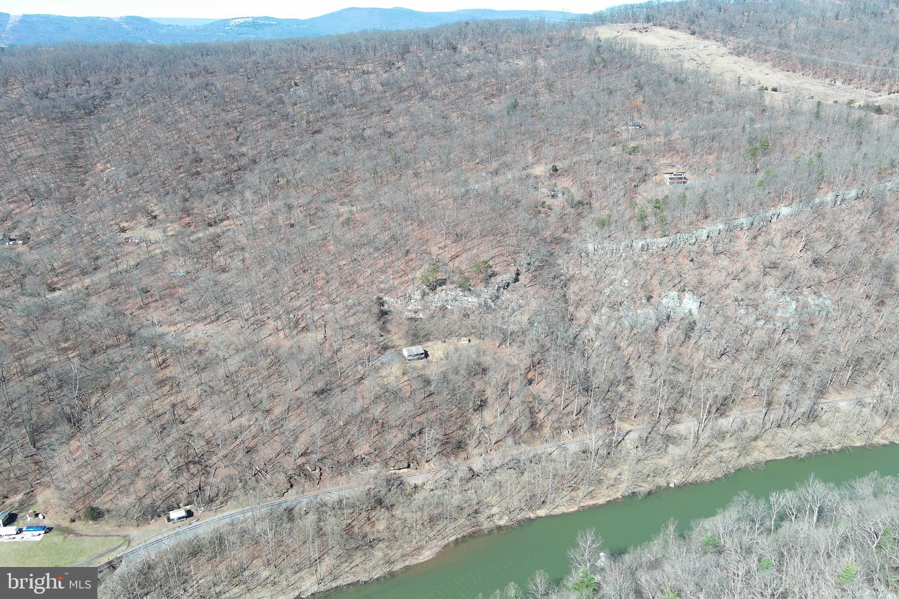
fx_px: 724
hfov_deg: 63.7
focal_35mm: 29
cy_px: 300
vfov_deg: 45.0
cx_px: 450
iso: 100
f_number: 2.8
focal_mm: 10.57
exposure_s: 1/475
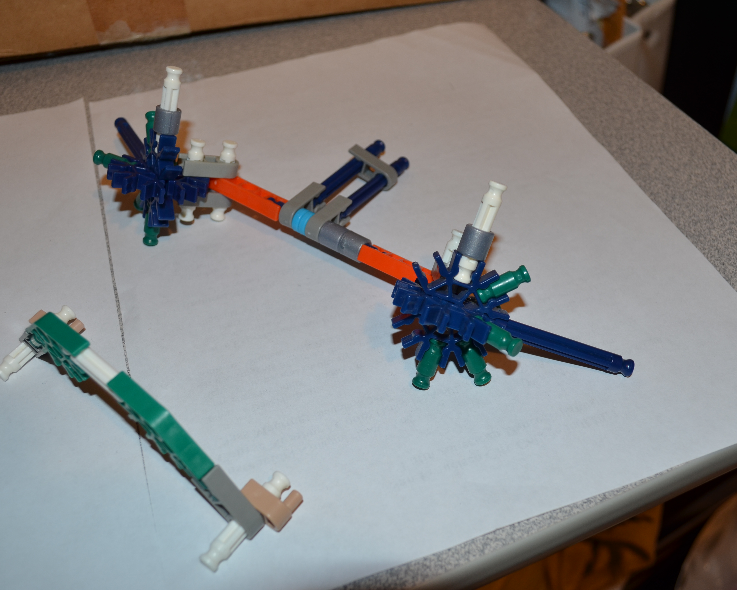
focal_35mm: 38
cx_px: 382
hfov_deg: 47.9
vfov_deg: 39.2
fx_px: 829
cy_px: 293
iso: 200
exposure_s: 1/30
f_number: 5.6
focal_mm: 22
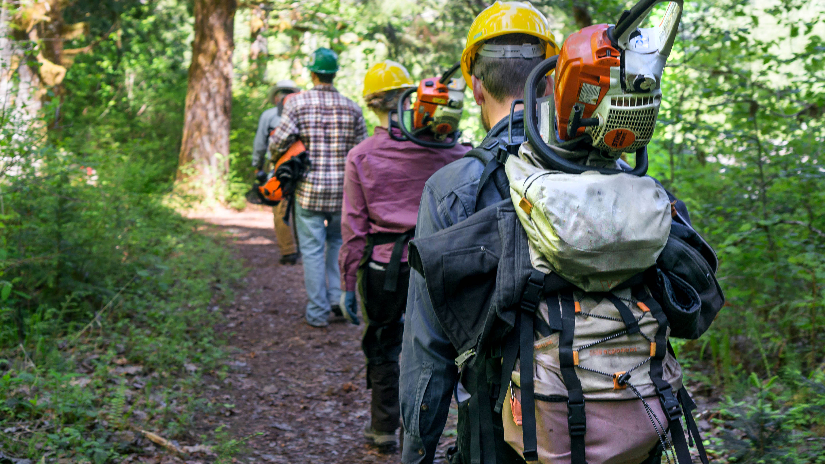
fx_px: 1215
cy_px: 211
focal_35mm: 56
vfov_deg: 21.6
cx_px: 415
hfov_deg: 37.5
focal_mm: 35
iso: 200
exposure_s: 1/160
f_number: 4
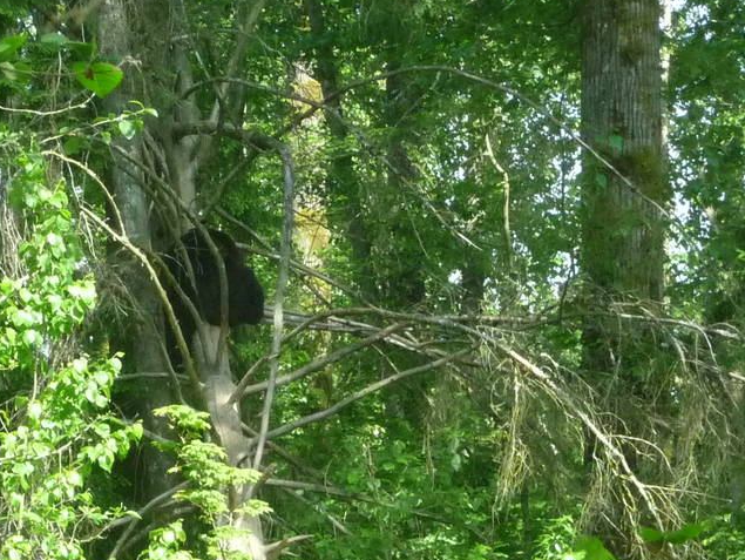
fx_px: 7645
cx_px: 257
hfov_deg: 5.6
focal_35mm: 355
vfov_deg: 4.2
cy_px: 333
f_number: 4.8
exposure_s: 1/80
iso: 400
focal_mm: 24.1
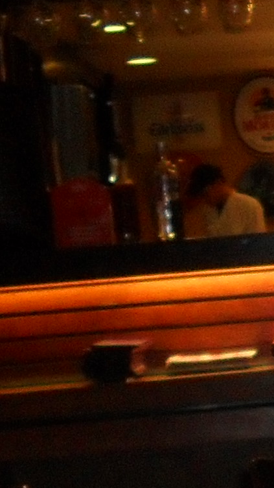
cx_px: 922
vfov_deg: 11.5
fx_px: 2390
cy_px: 495
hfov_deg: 5.9
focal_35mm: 185
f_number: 3.2
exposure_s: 1/45
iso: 200
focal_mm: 6.3
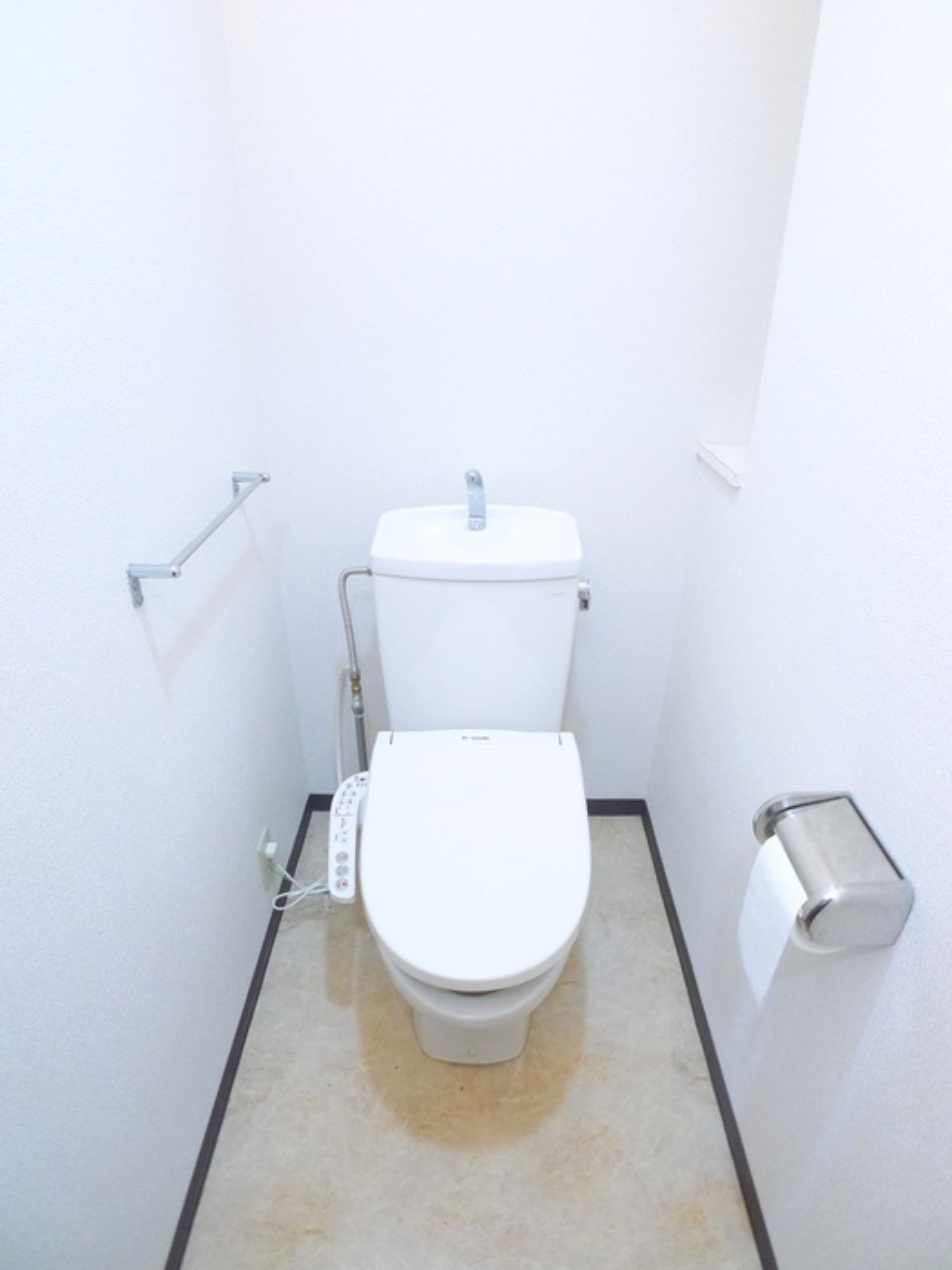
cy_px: 635
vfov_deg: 71.6
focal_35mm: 24
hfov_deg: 56.8
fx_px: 880
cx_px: 476
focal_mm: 5.1
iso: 400
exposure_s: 1/50
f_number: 2
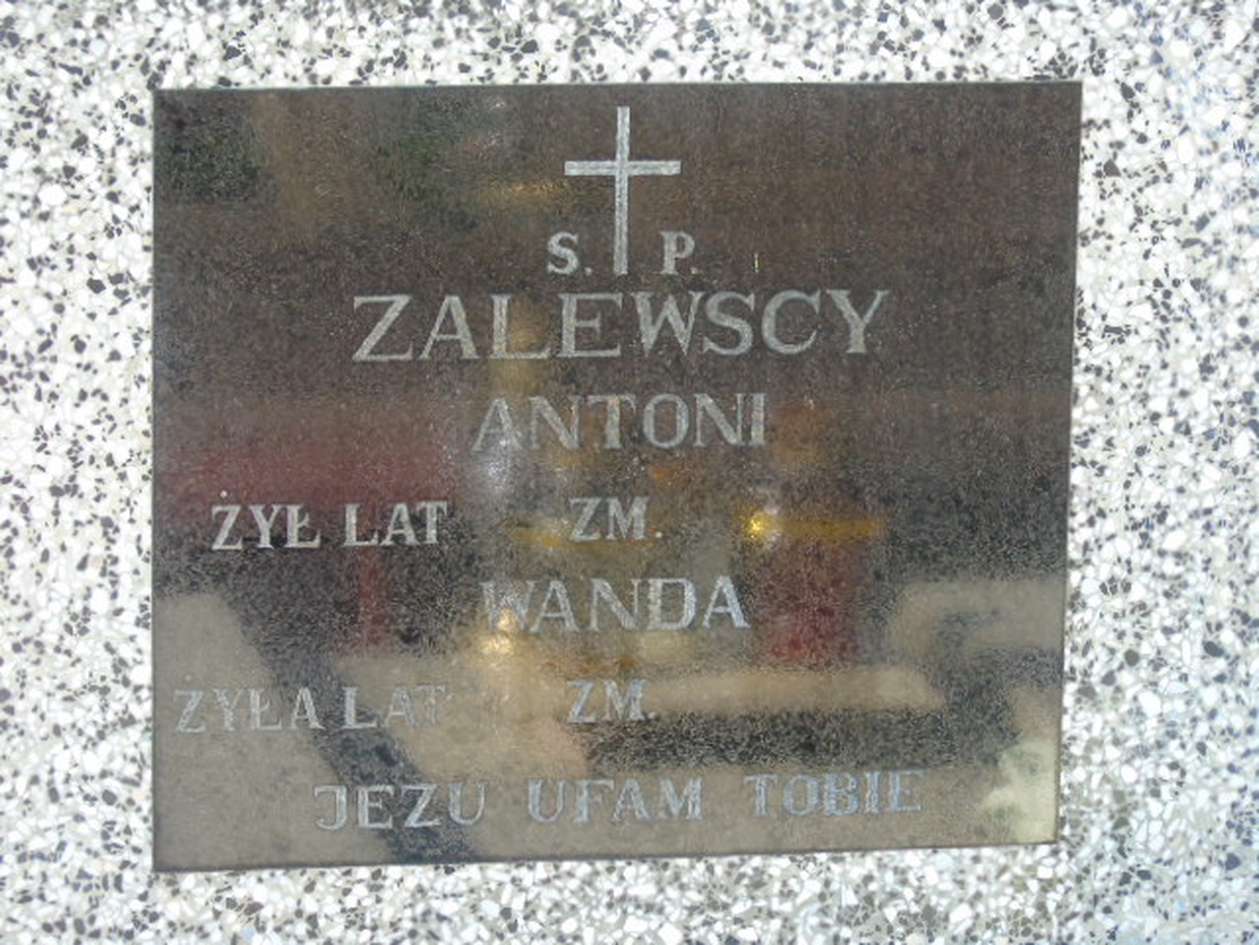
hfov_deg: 12.2
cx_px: 630
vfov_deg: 9.2
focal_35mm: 162
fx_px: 5892
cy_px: 472
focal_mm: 29
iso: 320
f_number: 4.9
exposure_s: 1/125
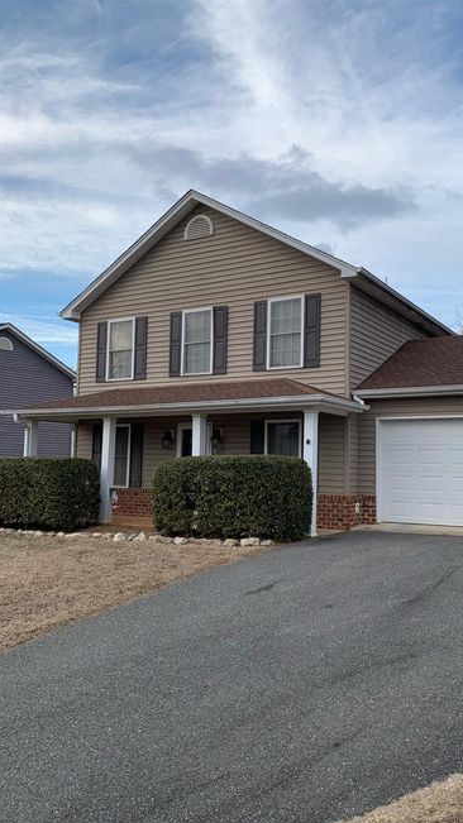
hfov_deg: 39.9
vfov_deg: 66.1
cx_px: 293
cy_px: 420
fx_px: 633
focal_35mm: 29
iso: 25
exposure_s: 1/471
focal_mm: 4.25
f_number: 1.8
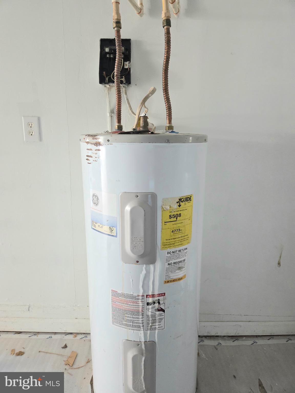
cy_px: 196
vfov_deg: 73.9
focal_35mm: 23
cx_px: 148
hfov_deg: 58.9
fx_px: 261
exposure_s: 1/120
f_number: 1.8
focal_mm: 5.4
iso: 800
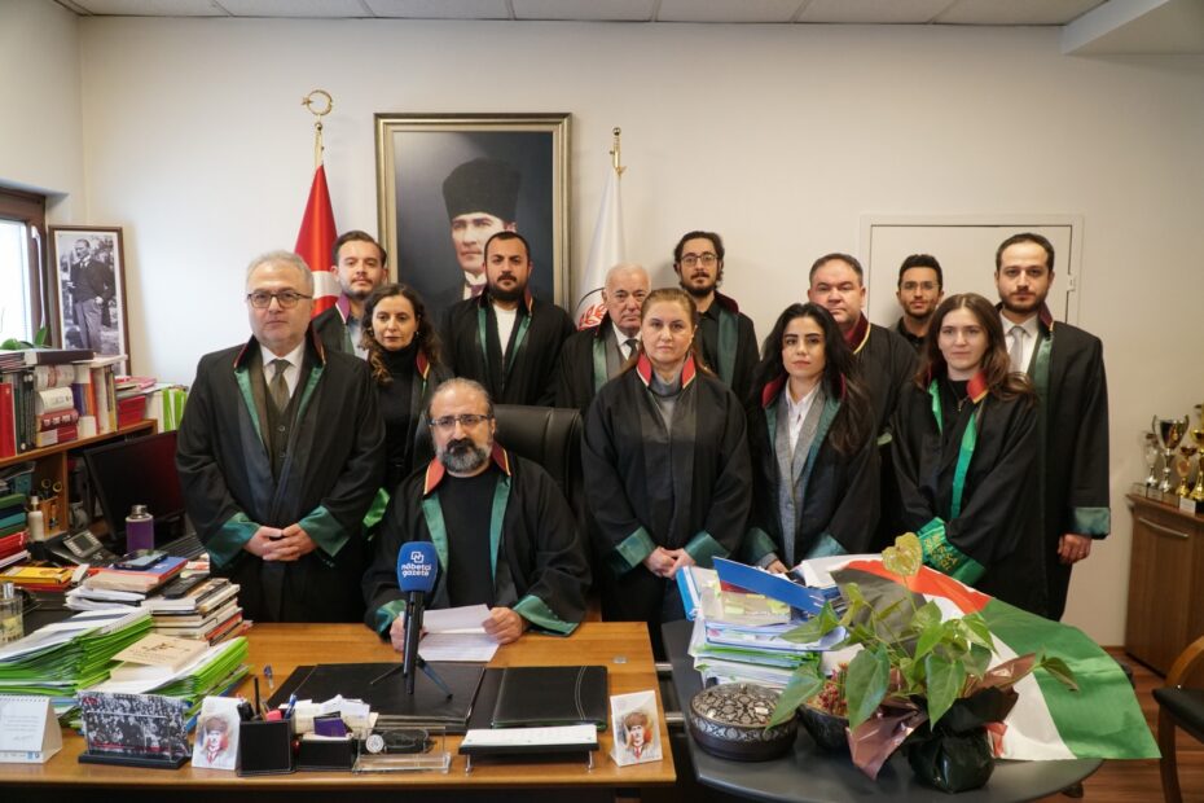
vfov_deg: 47.9
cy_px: 402
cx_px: 602
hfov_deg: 67.4
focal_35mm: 27
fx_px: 903
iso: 1000
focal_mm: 18
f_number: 4
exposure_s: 1/60
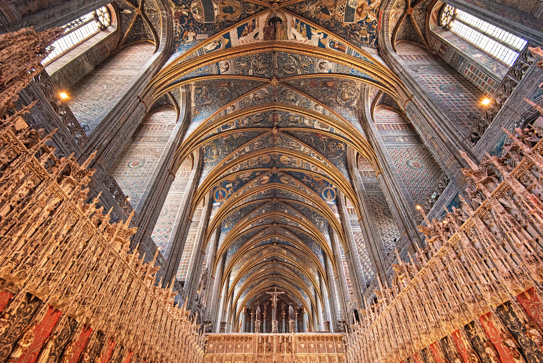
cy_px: 182
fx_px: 241
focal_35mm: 16
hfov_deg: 96.7
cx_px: 272
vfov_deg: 73.8
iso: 1600
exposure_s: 1/80
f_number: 4
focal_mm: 16
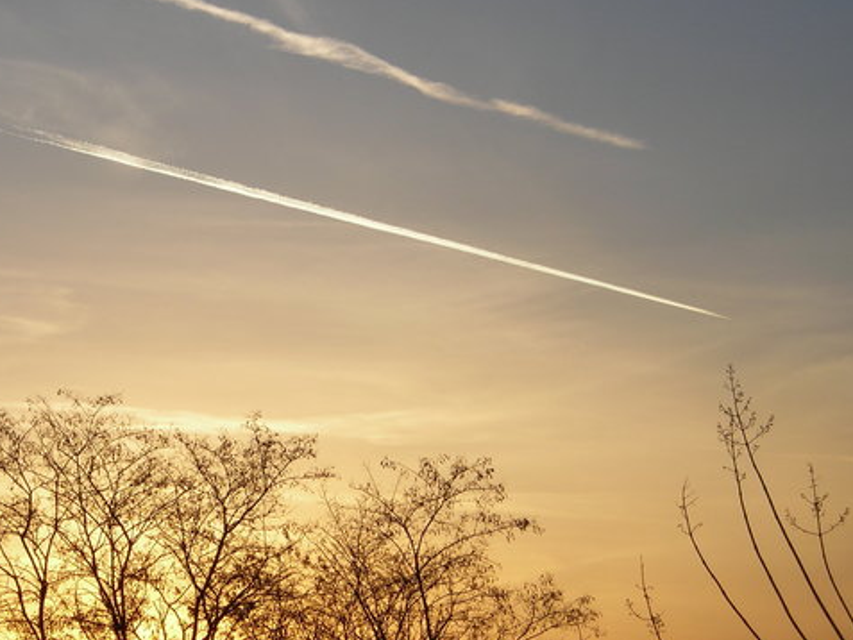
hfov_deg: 14.9
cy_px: 292
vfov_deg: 11.2
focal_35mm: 132
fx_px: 3254
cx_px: 256
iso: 50
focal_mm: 14.8
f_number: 4.6
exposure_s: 1/381
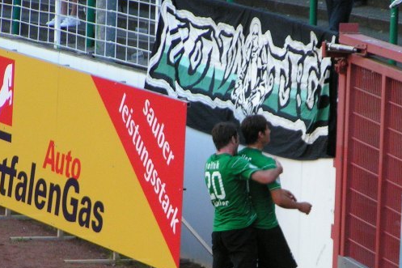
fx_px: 3851
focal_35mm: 345
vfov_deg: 4.0
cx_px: 226
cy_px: 242
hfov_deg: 6.0
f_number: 3.5
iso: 200
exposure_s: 1/100
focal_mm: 31.5
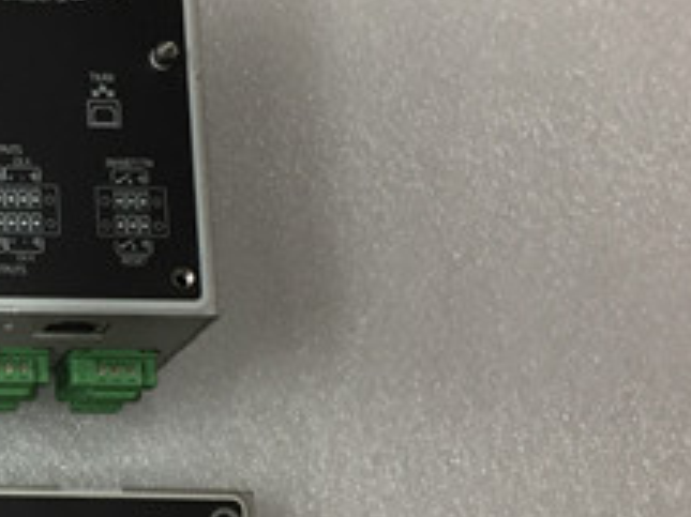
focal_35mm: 81
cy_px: 353
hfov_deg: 22.5
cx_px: -112
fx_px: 1616
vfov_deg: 18.1
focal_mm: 4.15
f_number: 2.2
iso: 100
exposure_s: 1/33
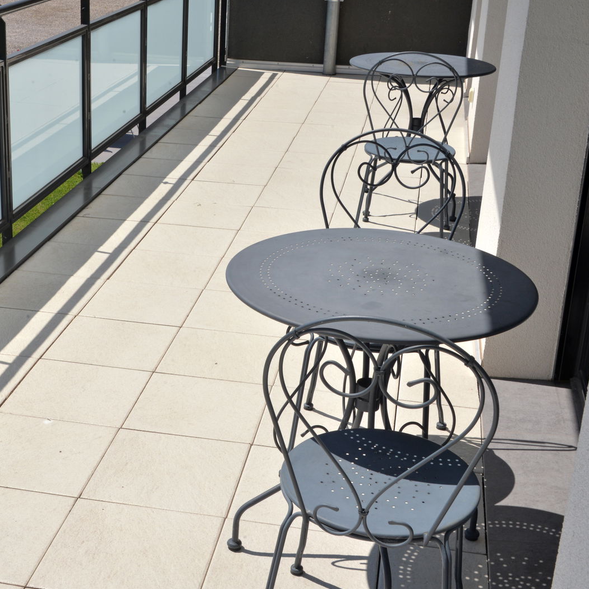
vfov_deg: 30.0
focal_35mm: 57
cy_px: 297
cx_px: 188
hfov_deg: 29.8
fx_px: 1097
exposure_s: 1/200
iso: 250
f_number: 20
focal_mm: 44
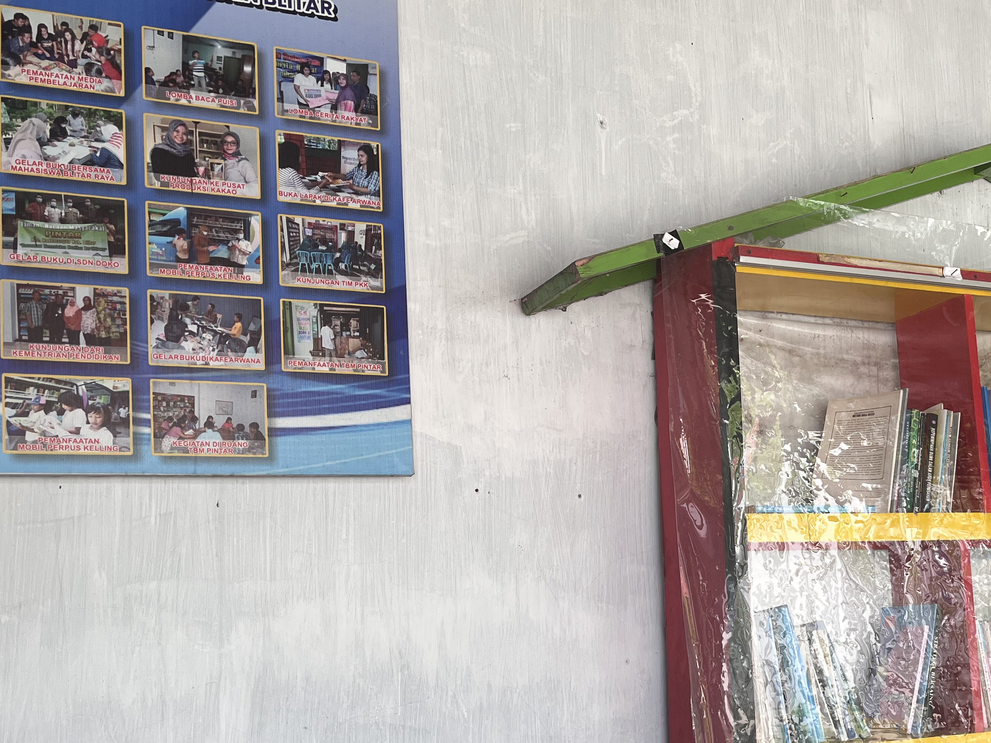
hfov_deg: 41.3
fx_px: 1288
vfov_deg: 32.0
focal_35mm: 45
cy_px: 479
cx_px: 695
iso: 50
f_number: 1.6
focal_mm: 5.1
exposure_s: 1/337
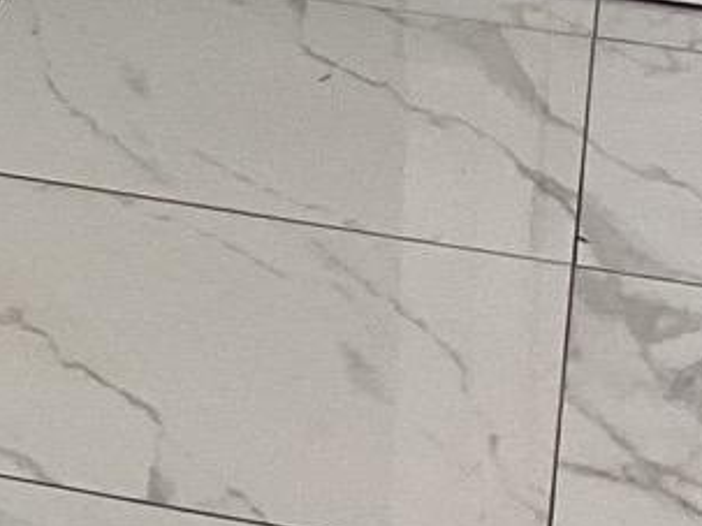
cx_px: -968
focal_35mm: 196
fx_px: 3973
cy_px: -797
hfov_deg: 9.1
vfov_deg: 7.1
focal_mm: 3
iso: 50
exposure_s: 1/60
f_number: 1.8
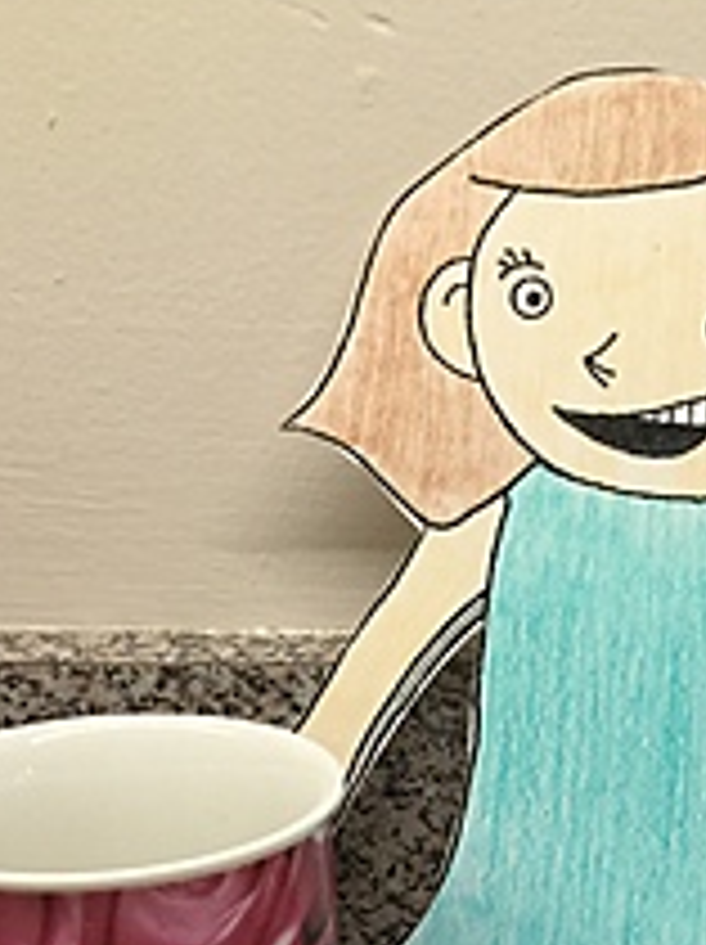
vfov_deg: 26.0
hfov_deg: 20.2
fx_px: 1935
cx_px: 643
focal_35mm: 71
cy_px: 940
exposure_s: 1/30
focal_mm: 3.3
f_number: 2.4
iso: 64
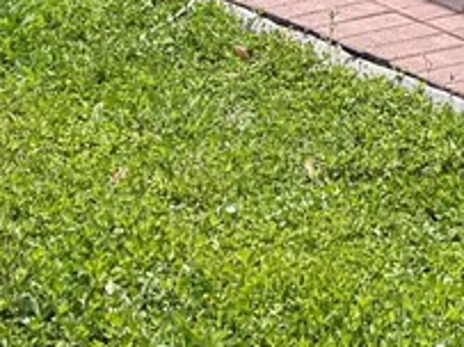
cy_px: -600
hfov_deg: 10.3
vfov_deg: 7.2
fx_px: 2532
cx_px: 551
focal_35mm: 189
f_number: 1.78
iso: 80
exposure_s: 1/4310
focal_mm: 6.76
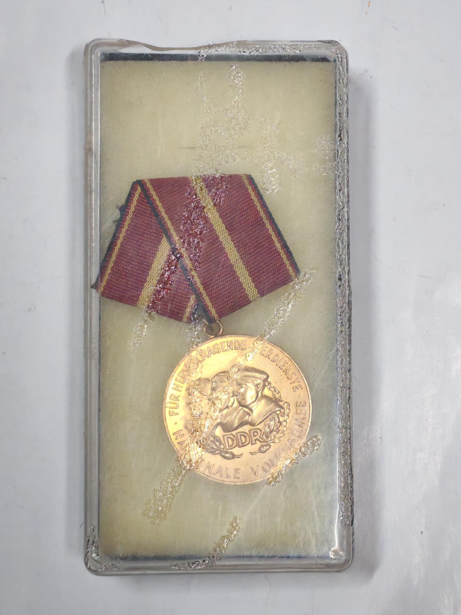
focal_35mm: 68
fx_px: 1207
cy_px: 308
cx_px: 230
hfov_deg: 21.6
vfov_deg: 28.6
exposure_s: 1/33
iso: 640
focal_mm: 5.52
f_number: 1.95
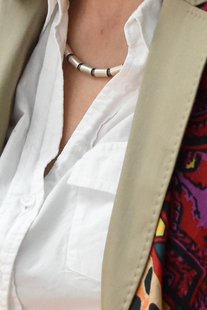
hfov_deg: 4.3
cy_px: 172
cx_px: 179
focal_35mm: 323
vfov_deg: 6.4
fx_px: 2787
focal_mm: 40
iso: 1600
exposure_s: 1/160
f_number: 4.8
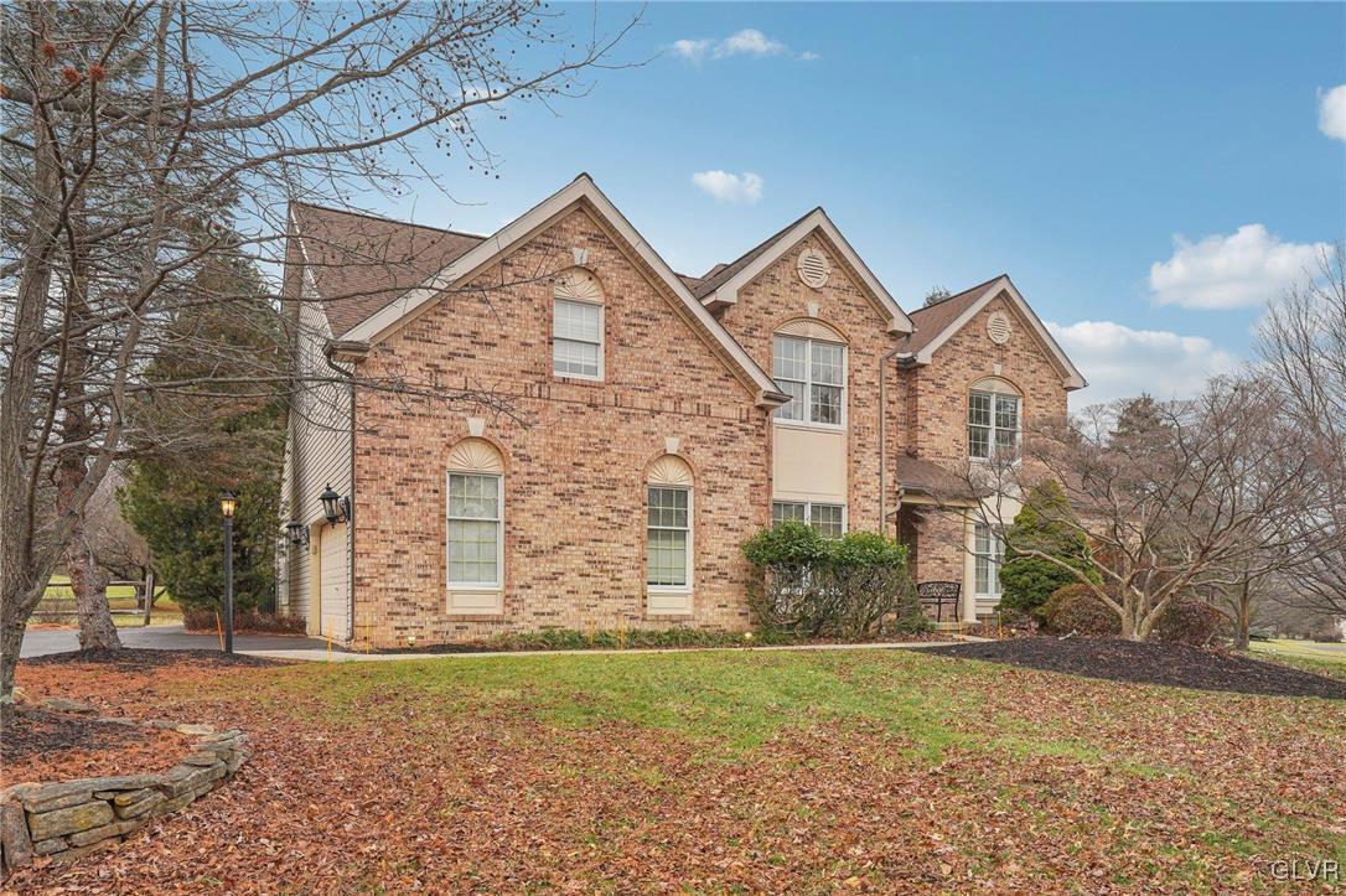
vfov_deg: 53.1
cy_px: 448
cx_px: 673
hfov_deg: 73.8
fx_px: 897
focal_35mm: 24
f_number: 8
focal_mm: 24
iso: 500
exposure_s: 1/320
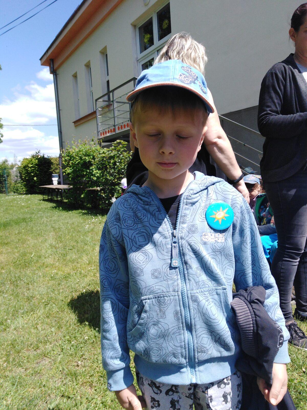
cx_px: 154
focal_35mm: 26
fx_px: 307
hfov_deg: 53.1
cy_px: 205
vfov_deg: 67.3
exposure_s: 1/718
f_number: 2.2
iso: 100
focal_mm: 3.46
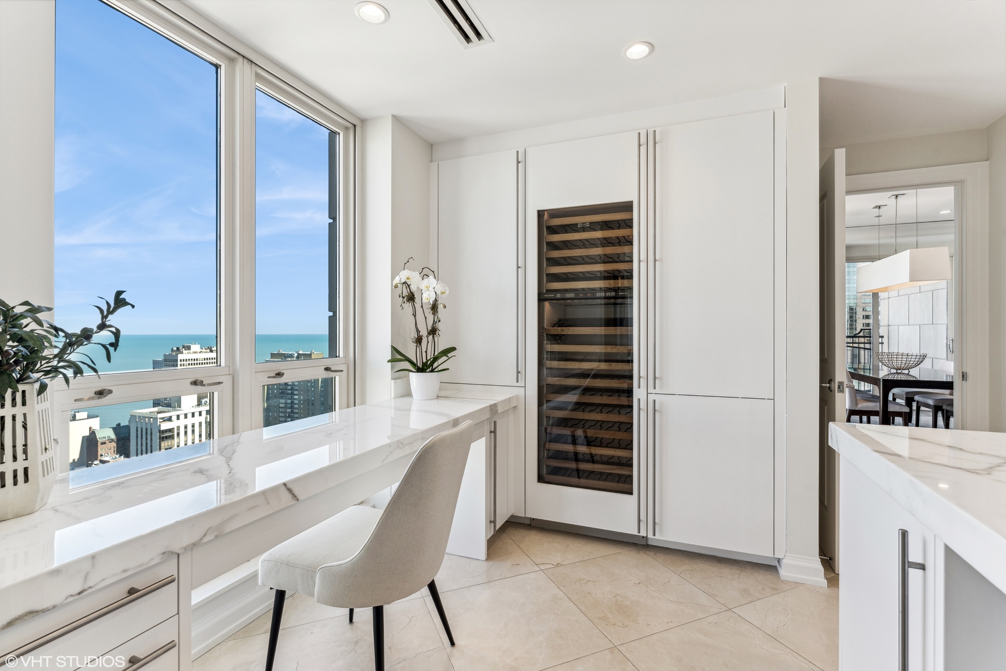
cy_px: 336
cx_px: 503
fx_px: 447
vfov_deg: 73.7
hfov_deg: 96.7
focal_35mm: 16
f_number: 7.1
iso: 320
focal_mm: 16
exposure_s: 1/80
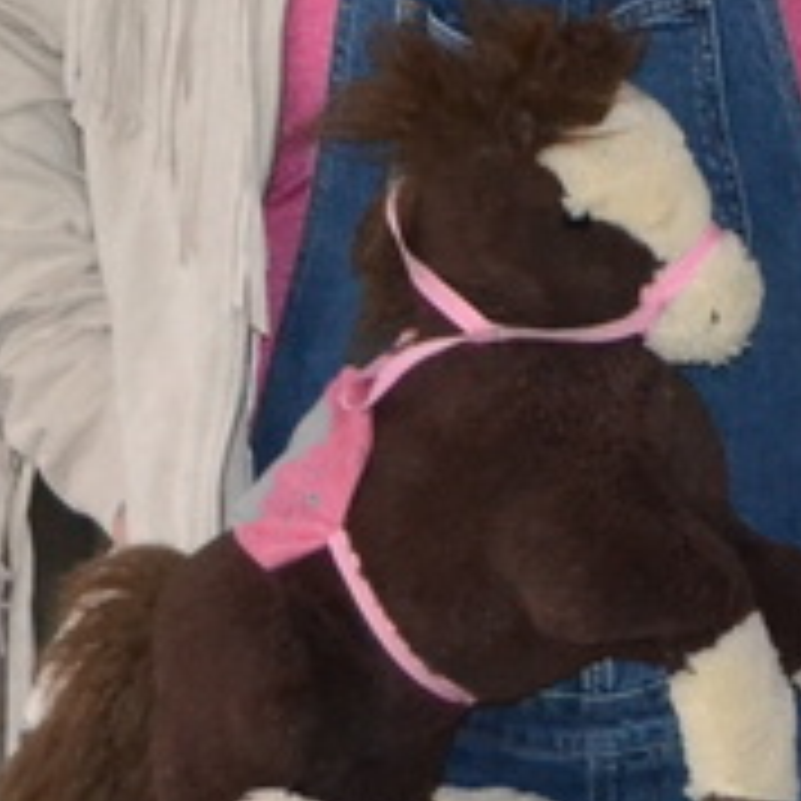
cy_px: 164
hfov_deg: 6.3
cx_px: 914
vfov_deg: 6.3
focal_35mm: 278
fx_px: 7278
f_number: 4.8
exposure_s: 1/60
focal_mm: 38
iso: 3200
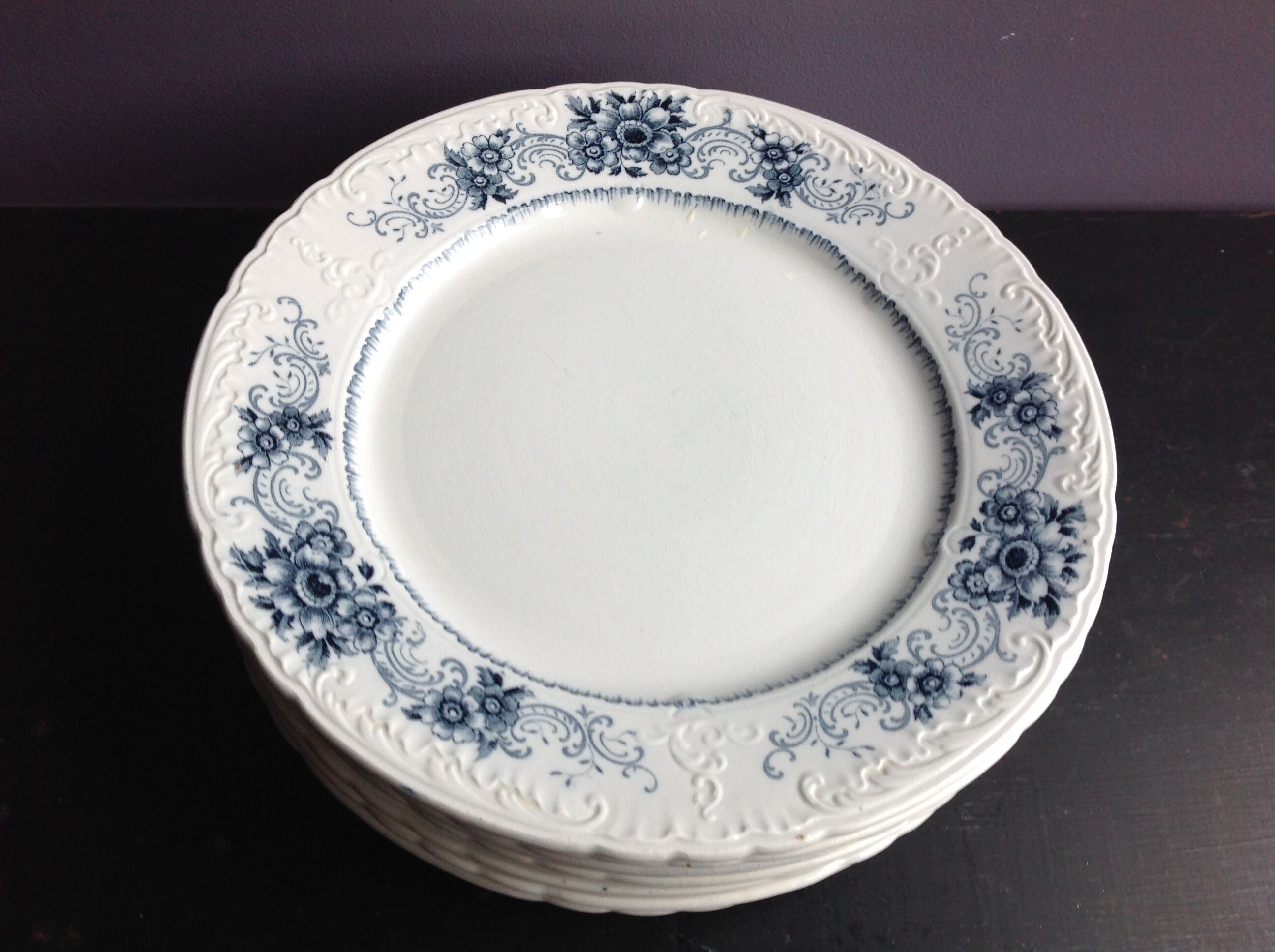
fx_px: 1287
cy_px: 476
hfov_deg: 52.7
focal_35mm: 35
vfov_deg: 40.6
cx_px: 638
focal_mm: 4.28
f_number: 2.4
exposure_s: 1/20
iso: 50
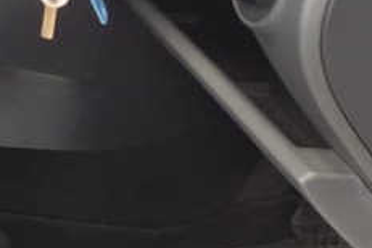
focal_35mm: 106
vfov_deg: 12.1
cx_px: -311
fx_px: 1095
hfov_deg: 16.1
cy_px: -159
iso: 160
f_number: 1.8
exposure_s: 1/100
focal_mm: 5.4
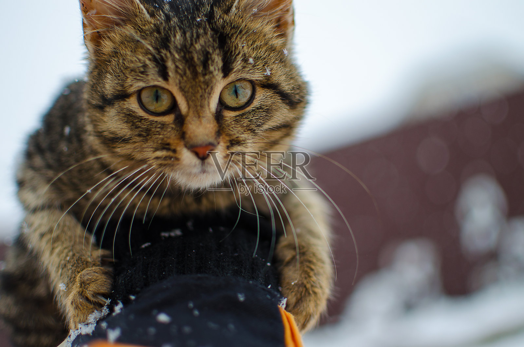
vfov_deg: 25.6
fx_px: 763
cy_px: 174
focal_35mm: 52
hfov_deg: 37.9
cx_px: 262
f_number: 1.8
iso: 110
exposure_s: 1/640
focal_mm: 35
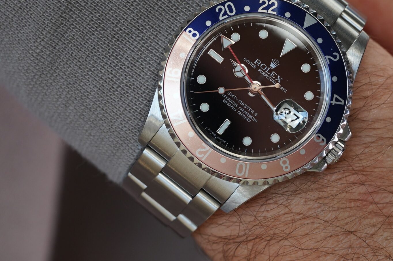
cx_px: 235
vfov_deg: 7.0
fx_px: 2149
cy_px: 95
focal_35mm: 197
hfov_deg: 10.4
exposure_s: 1/125
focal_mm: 70
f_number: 5
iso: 200
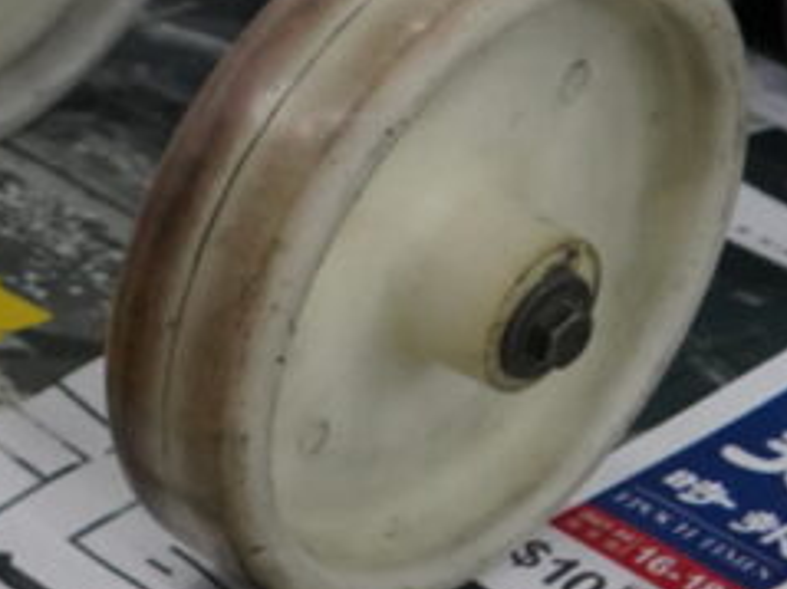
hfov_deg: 10.1
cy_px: 615
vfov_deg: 8.5
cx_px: -1024
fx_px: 3954
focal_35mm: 174
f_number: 3.5
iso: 1250
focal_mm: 24
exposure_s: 1/160
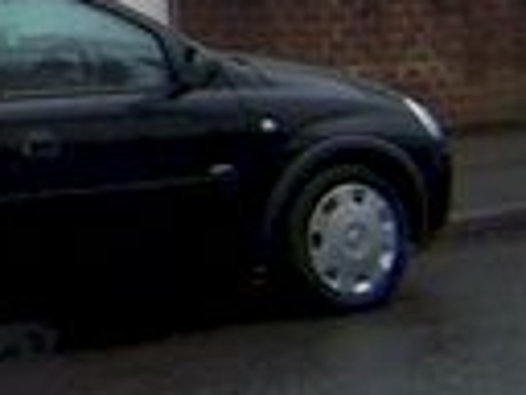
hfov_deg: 8.6
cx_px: -756
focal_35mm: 208
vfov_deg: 6.9
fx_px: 3161
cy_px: -335
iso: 80
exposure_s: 1/125
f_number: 2.8
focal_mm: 6.3
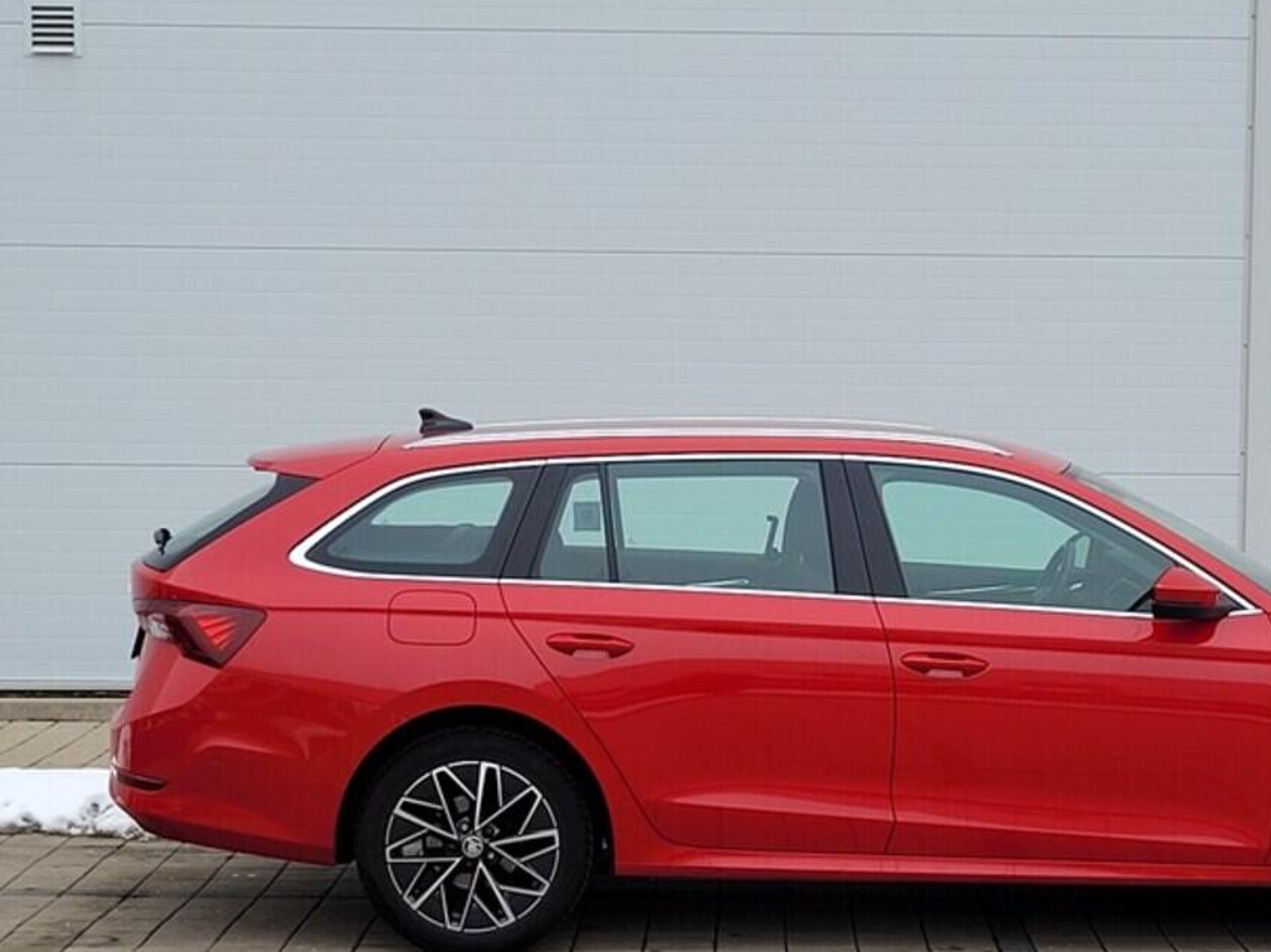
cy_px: 642
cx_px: 884
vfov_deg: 32.6
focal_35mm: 44
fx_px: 1615
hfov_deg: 42.2
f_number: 1.8
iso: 40
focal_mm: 5.4
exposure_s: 1/211
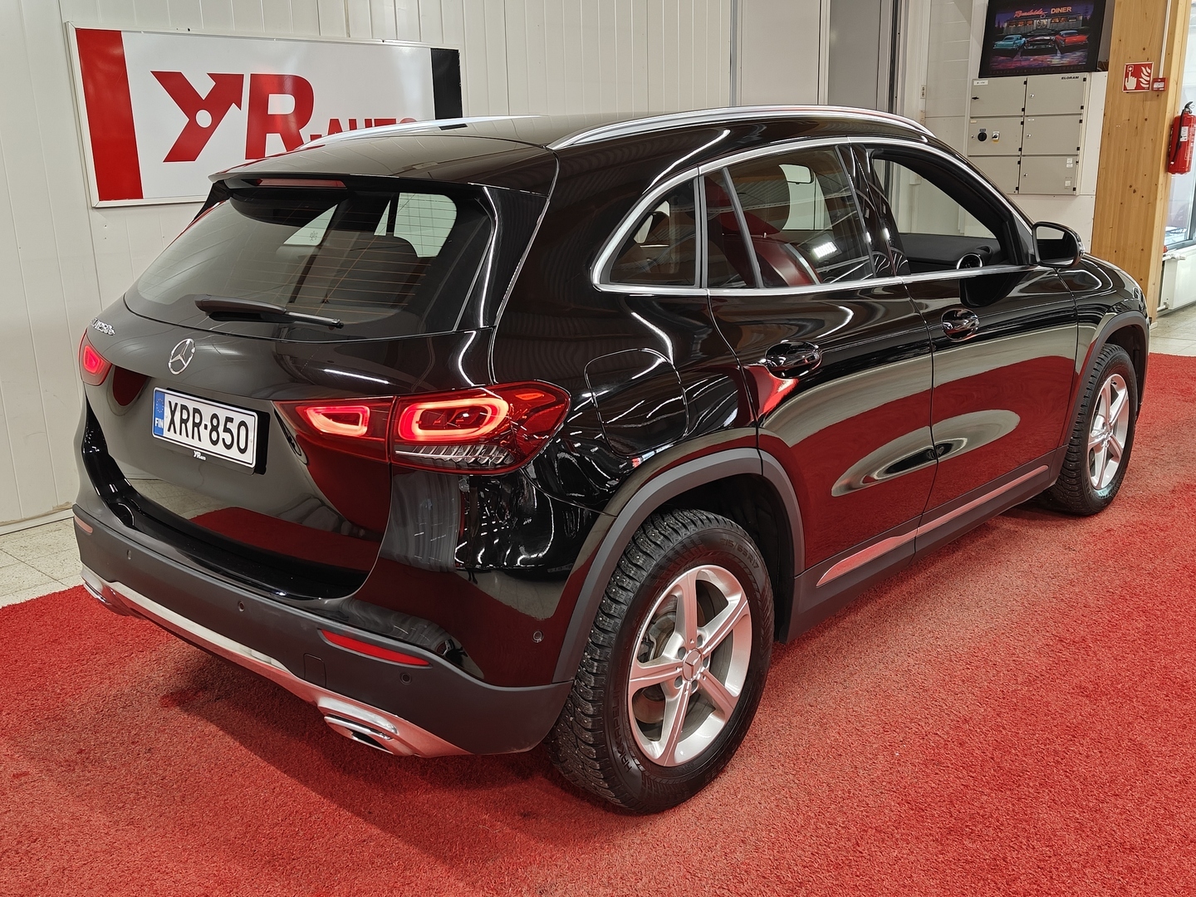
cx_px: 598
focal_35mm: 33
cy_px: 448
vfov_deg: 42.9
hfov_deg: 55.4
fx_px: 1140
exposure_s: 1/60
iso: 80
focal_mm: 5.59
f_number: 1.8
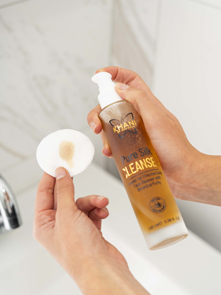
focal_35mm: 55
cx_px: 111
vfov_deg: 34.9
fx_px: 468
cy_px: 143
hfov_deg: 26.6
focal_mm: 50
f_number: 3.5
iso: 400
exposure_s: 1/125
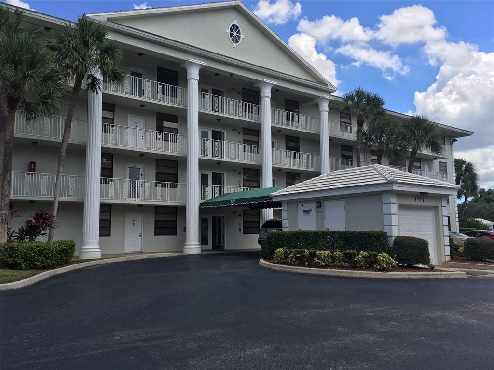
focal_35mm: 29
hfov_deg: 61.7
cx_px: 247
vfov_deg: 48.2
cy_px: 185
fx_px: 414
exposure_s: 1/1241
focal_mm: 4.15
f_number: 2.2
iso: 25
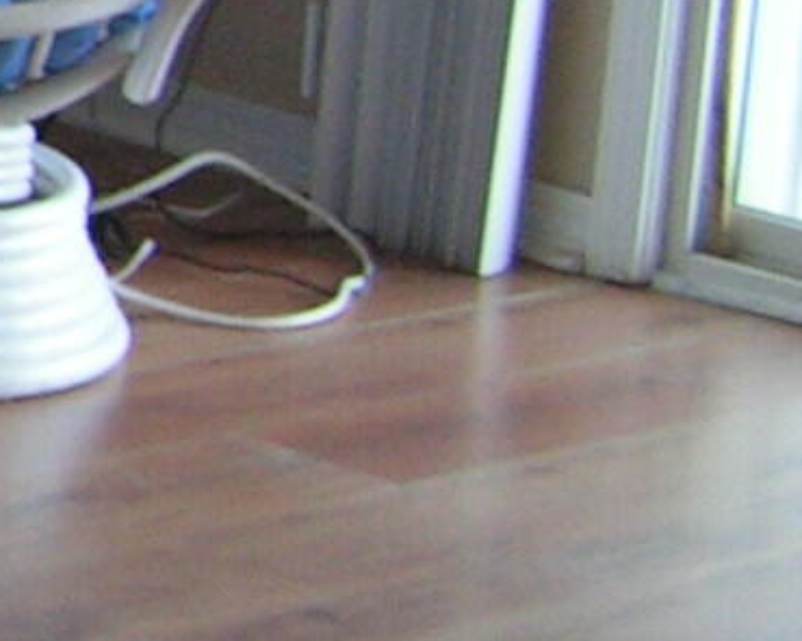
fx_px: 5412
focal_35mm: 228
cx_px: -1591
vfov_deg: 6.7
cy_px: -331
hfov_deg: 7.5
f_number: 2.8
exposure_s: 1/40
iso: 100
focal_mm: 6.3
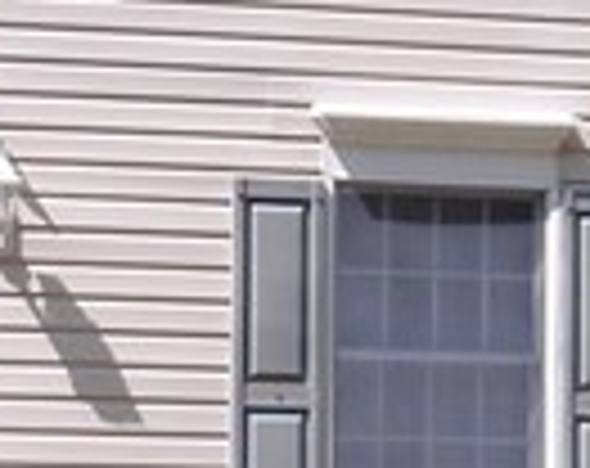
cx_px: 149
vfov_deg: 5.3
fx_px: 5066
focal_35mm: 291
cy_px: 297
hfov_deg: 6.7
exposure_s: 1/140
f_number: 6.4
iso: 50
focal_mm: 6.3
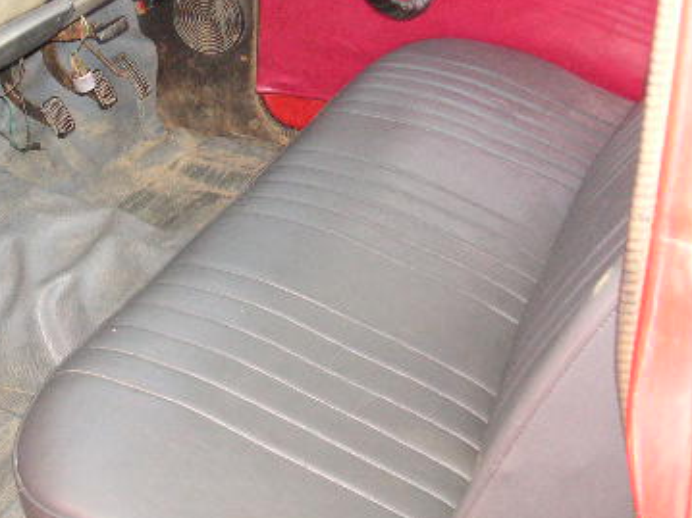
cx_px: 164
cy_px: 116
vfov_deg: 22.0
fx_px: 1319
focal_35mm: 66
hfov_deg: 28.9
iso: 160
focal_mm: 6.1
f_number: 2.8
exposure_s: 1/90
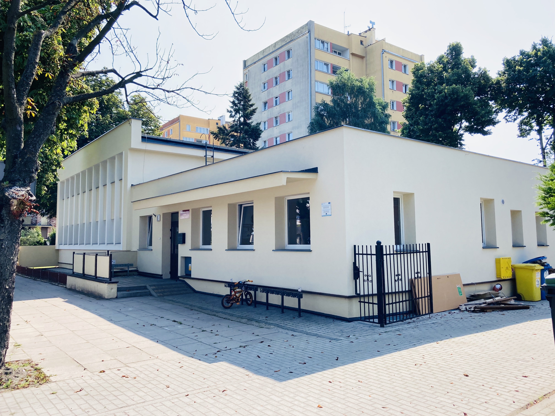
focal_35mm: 28
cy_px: 208
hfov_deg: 63.4
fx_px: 449
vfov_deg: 49.7
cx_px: 278
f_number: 1.8
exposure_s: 1/1000
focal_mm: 3.99
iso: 20
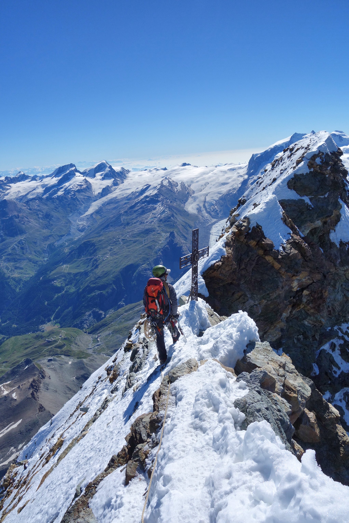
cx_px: 174
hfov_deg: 46.4
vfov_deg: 65.5
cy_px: 262
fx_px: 407
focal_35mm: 28
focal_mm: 10.4
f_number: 6.3
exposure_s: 1/800
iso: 125
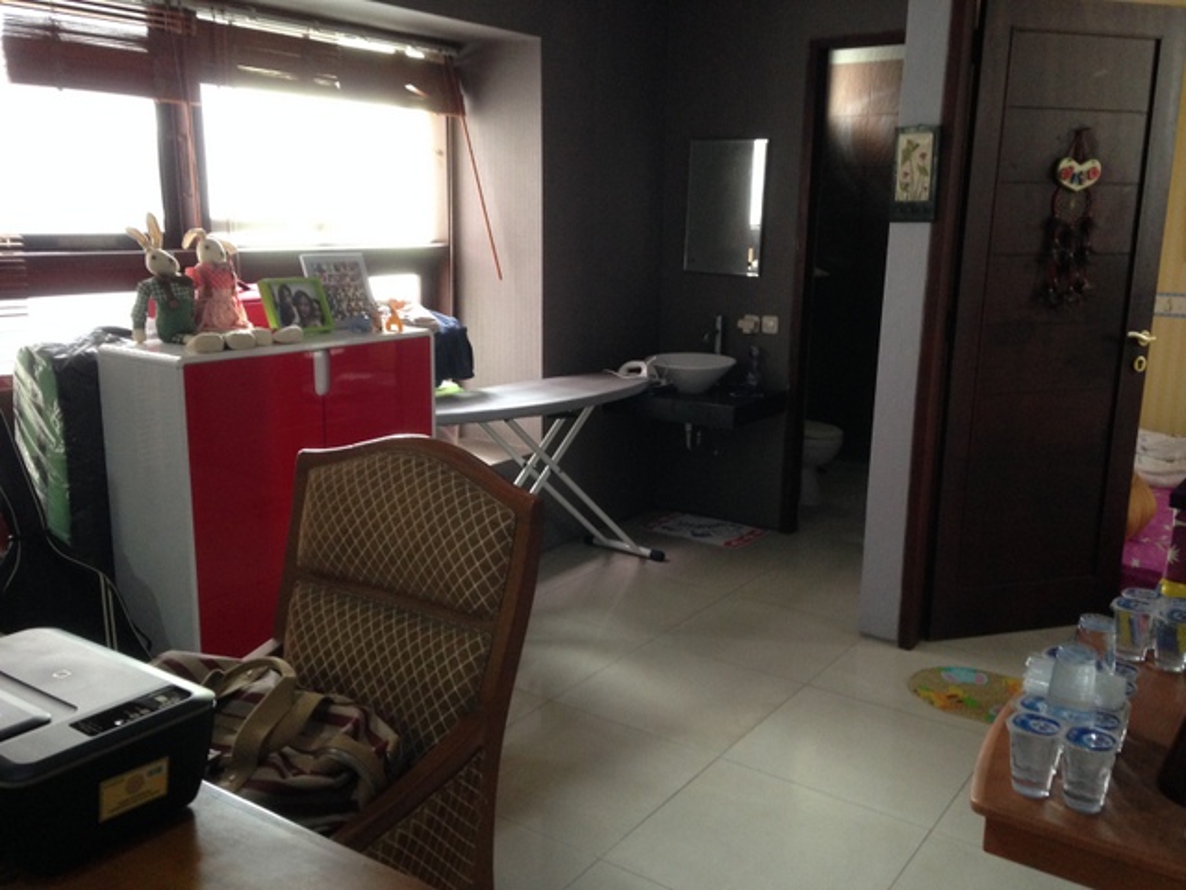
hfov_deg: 55.4
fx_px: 1131
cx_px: 593
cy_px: 445
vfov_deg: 42.9
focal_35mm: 33
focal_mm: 4.12
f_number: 2.4
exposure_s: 1/20
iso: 200
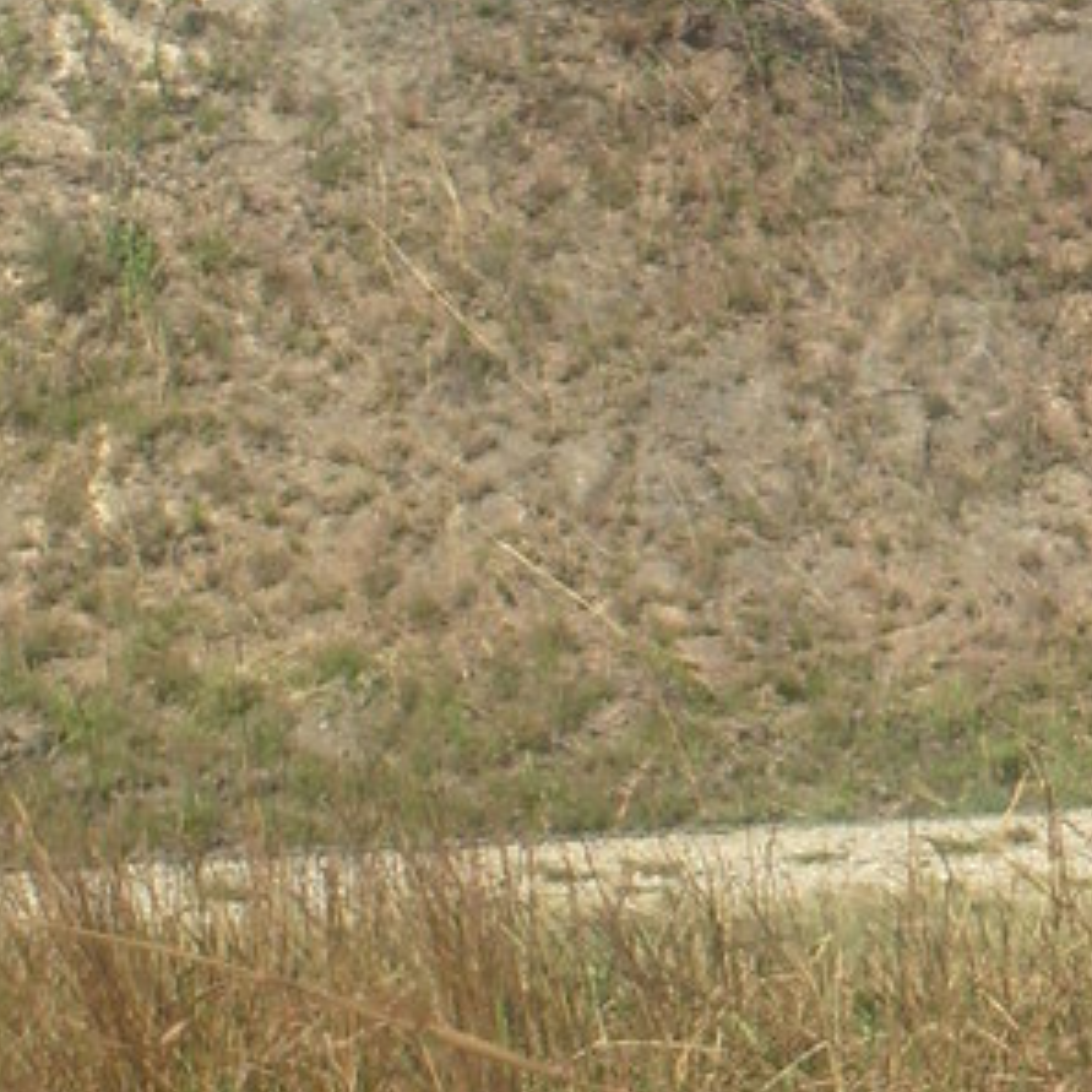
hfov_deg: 6.0
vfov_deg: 5.9
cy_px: -506
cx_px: 1371
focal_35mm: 292
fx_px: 10422
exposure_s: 1/750
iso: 80
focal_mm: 15.5
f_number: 4.6
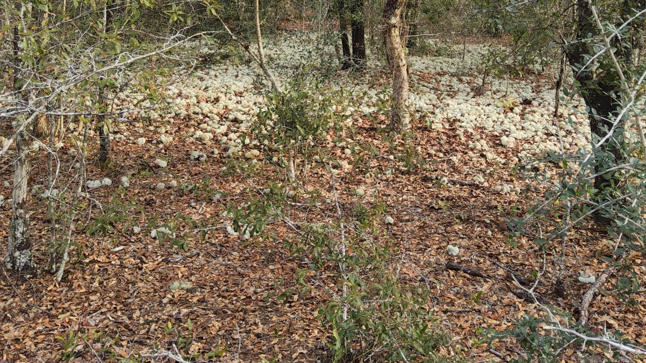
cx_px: 326
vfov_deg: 30.4
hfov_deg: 54.0
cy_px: 26
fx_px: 634
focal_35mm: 37
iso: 32
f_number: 2
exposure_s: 1/156
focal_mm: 3.08
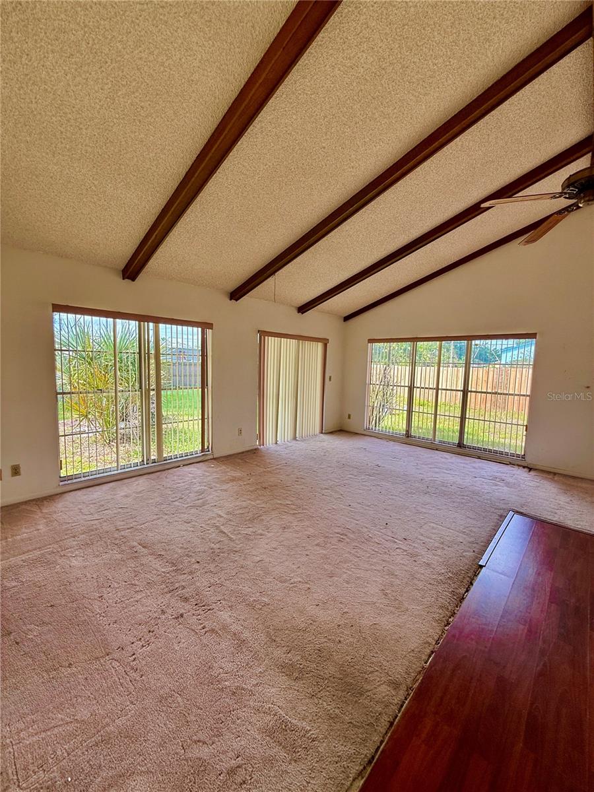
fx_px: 320
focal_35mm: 14
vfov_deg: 102.1
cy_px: 396
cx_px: 297
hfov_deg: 85.7
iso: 64
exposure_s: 1/260
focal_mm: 2.22
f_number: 2.2
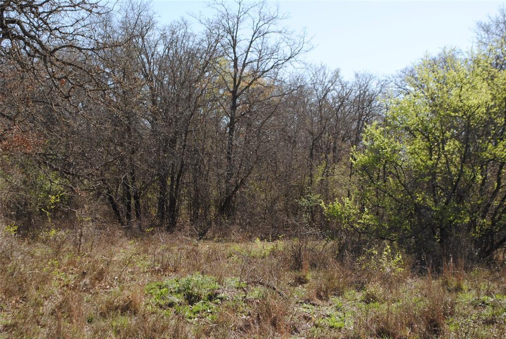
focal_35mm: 68
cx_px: 253
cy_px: 170
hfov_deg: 29.8
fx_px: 950
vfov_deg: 20.2
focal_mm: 45
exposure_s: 1/200
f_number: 7.1
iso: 100
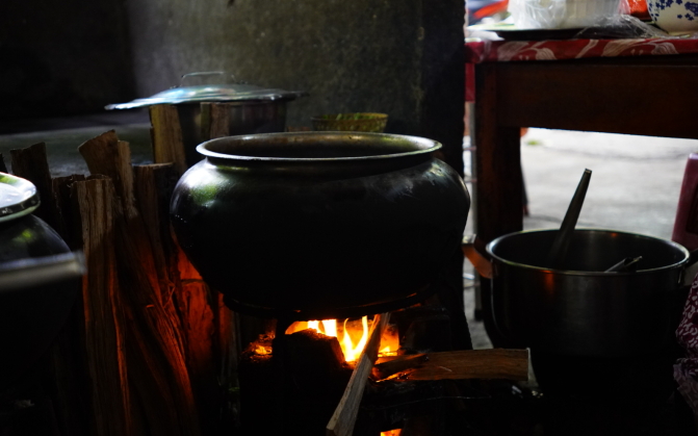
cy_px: 209
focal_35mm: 64
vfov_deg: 20.5
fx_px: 1208
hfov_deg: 32.2
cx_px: 345
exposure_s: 1/125
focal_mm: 41
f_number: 2.8
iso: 2000
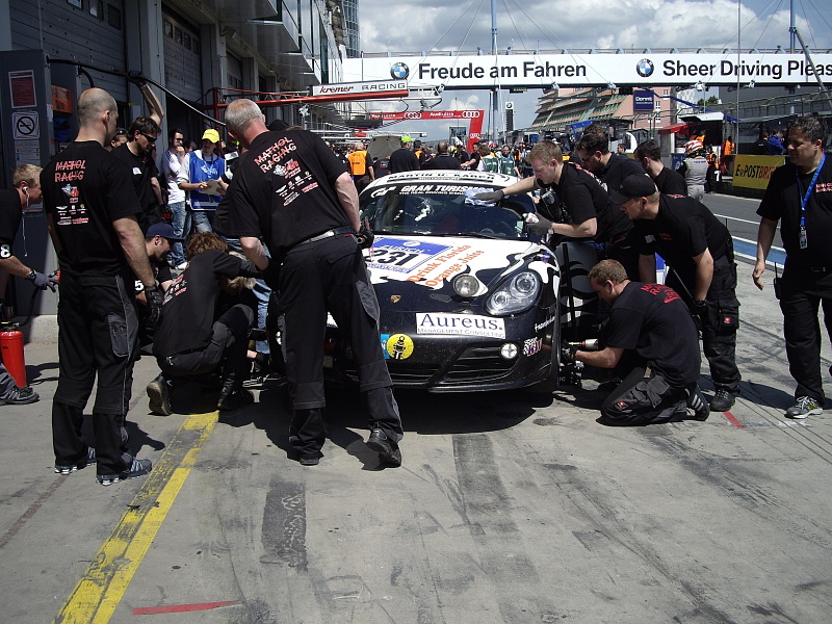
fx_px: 913
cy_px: 312
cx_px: 416
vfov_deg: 37.7
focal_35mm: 38
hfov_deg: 49.0
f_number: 5.6
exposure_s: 1/320
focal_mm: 7.9
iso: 50
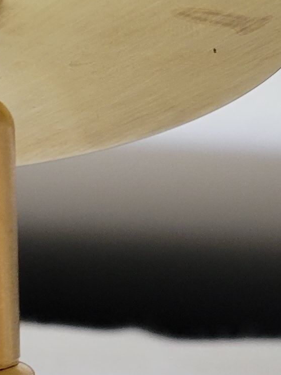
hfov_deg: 10.5
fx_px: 1515
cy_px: 132
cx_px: -35
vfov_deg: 14.1
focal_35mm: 140
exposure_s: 1/50
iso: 200
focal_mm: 5.4
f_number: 1.8
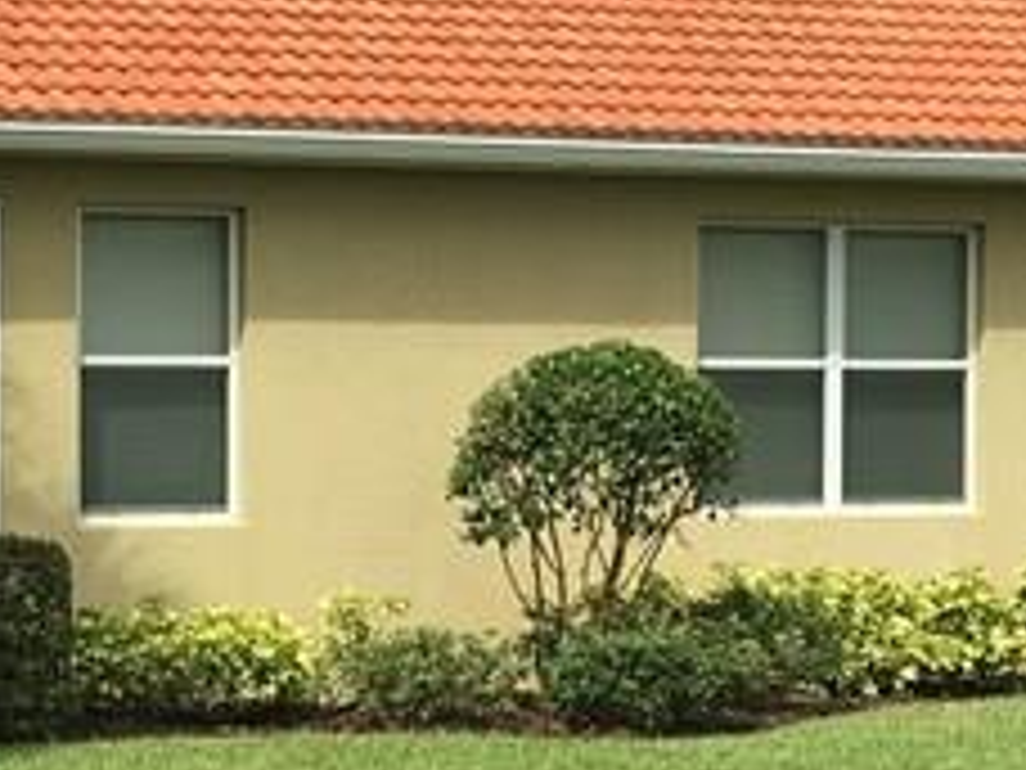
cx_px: 122
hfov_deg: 15.0
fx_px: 3853
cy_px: 603
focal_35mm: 130
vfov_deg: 11.4
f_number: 2.2
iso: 25
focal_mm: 4.15
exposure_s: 1/1672
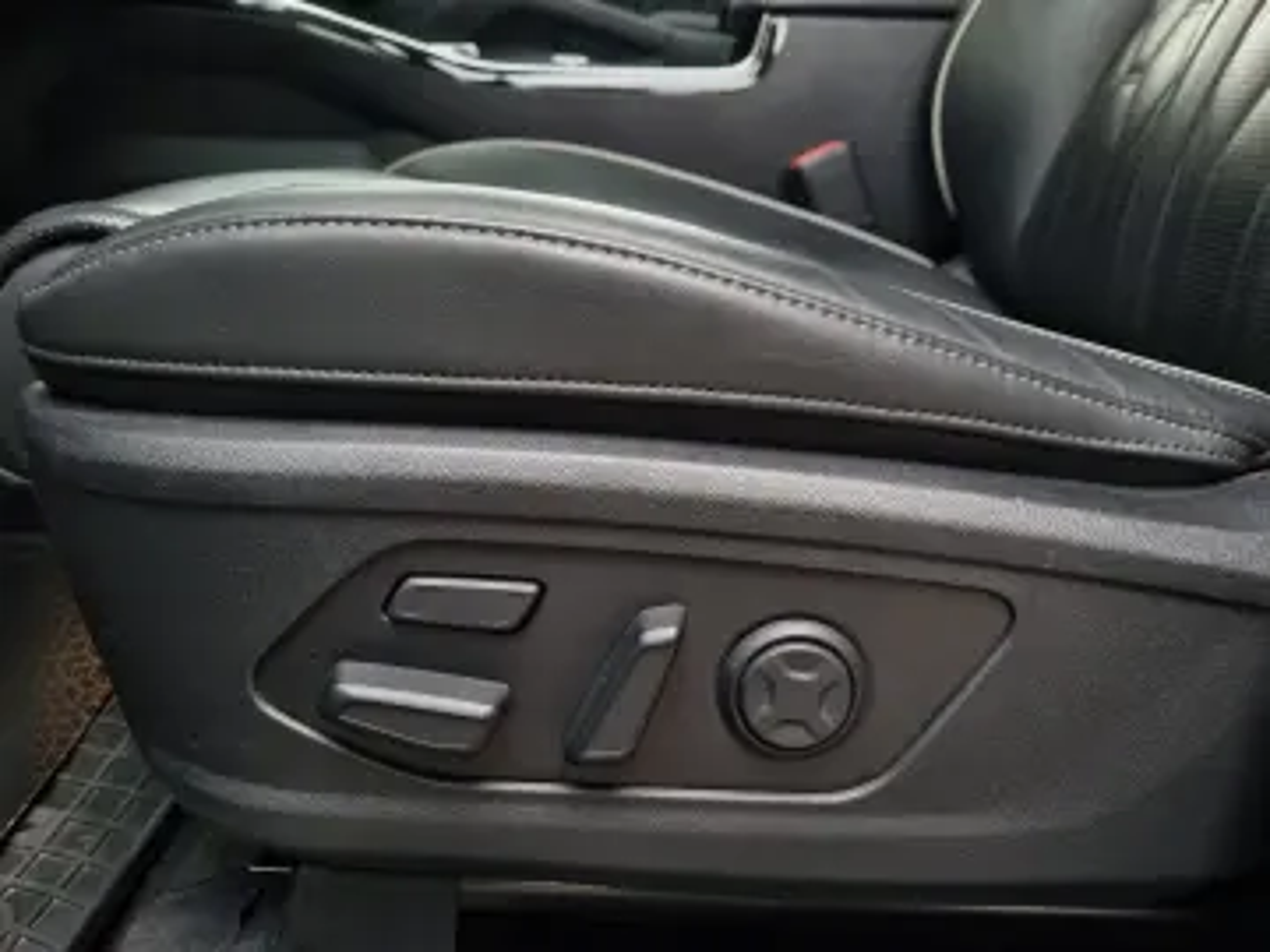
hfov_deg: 67.3
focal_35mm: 26
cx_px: 635
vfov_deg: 53.1
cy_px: 476
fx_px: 954
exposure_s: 1/100
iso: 64
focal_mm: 5.4
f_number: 1.8
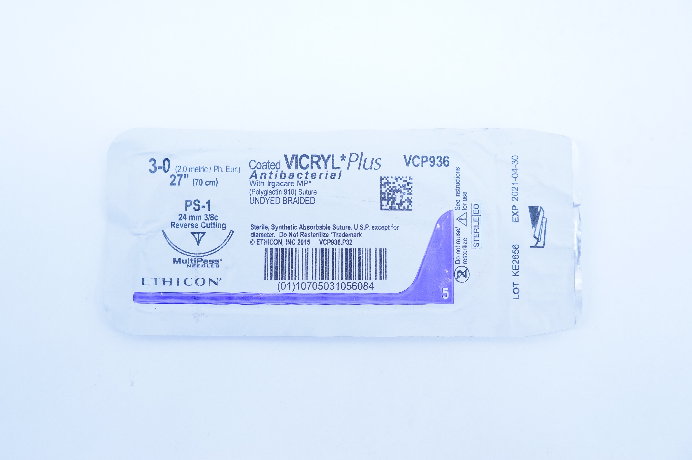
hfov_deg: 48.0
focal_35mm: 40
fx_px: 778
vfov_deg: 32.9
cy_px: 230
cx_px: 346
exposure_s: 1/160
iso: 800
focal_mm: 27
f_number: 4.5
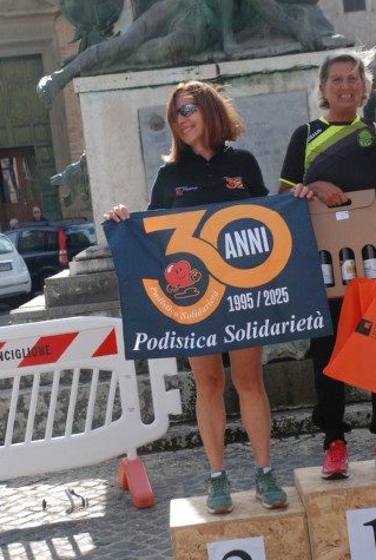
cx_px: 206
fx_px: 1418
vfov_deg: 22.3
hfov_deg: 15.1
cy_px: 301
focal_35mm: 91
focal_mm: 48
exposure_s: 1/1600
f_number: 6.3
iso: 1000
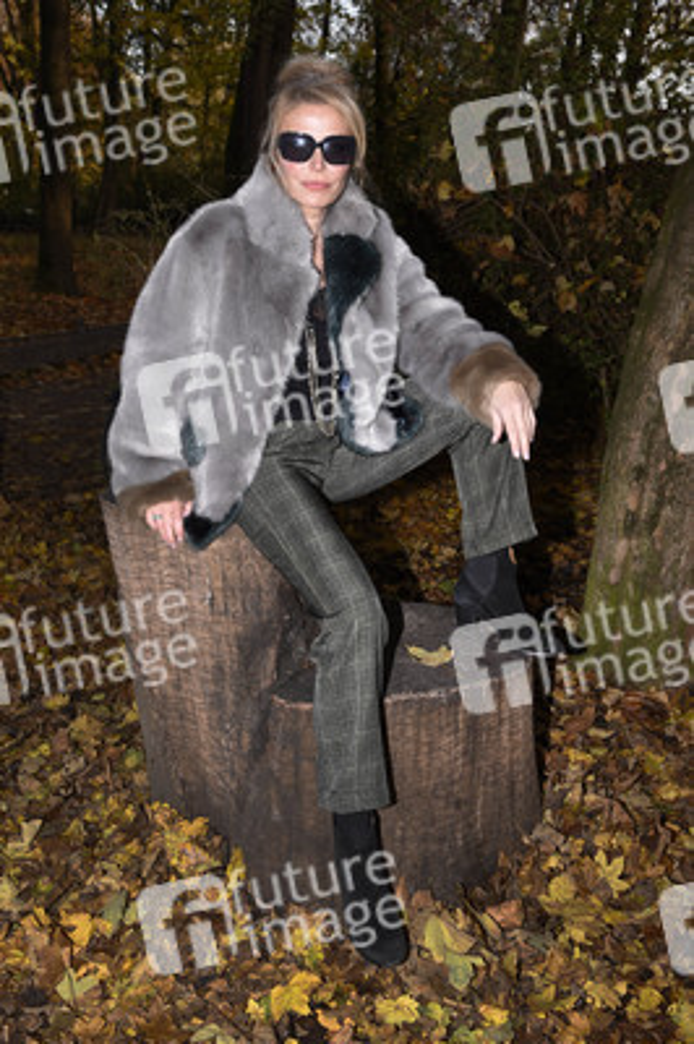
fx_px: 1101
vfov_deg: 50.7
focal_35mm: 38
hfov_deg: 35.0
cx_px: 347
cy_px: 522
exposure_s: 1/125
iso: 160
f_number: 6.3
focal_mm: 38
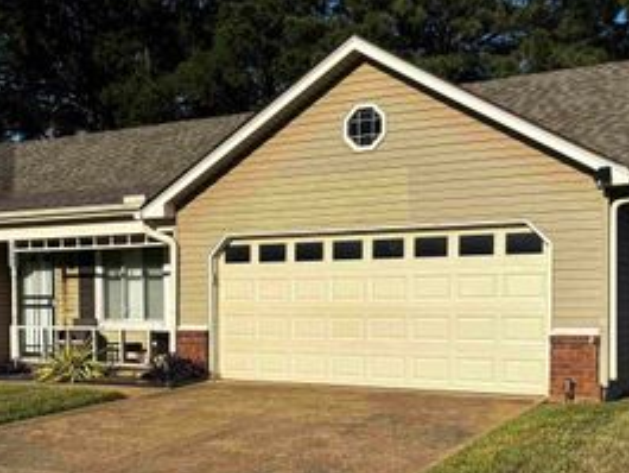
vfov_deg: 29.4
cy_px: 329
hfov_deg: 38.8
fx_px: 891
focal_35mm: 49
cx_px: 278
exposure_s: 1/4082
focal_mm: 5.96
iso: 50
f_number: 1.6
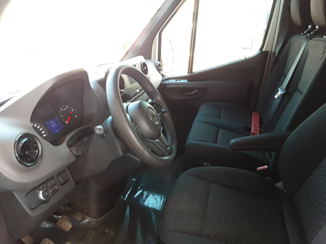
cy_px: 122
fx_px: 264
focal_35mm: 28
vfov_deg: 49.7
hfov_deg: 63.4
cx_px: 163
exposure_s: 1/40
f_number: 1.9
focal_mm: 2.9
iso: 84
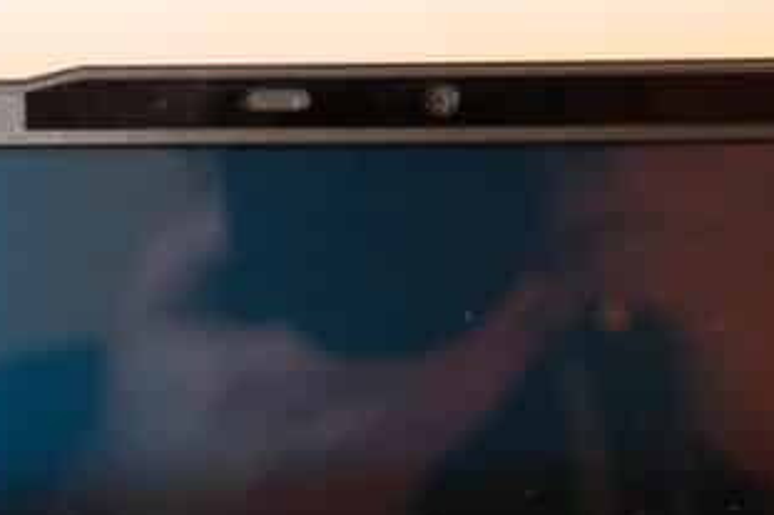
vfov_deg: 14.5
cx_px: 294
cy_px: 256
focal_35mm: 94
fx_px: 2020
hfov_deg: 21.6
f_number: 8
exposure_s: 1/42
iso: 3200
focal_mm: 50
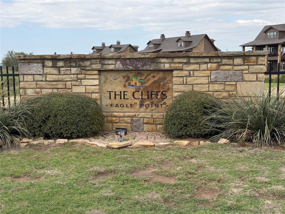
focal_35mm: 48
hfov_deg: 39.7
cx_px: 142
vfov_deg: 30.3
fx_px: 395
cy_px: 107
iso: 64
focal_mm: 6.76
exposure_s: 1/2033
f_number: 1.78
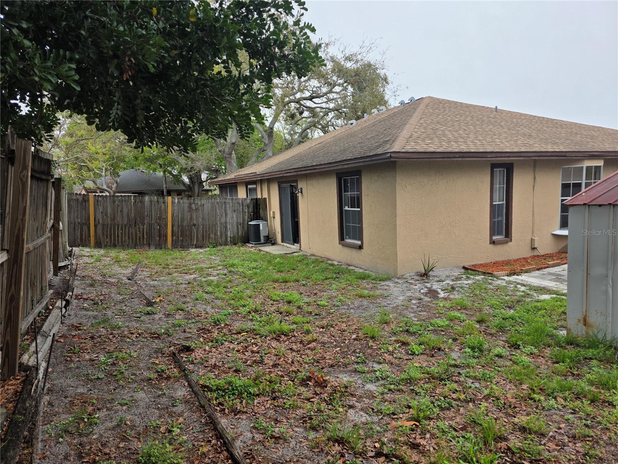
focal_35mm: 23
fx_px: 411
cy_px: 232
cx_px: 309
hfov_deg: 73.9
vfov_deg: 58.9
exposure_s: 1/2265
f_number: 1.7
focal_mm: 6.3
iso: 80
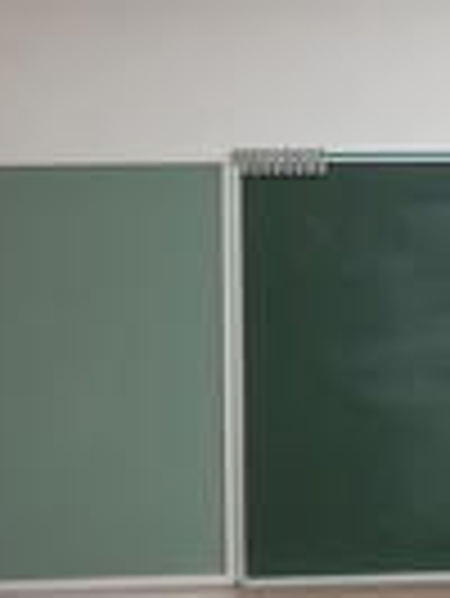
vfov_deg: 10.8
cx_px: 774
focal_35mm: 183
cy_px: 243
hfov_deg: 7.9
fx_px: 3167
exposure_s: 1/80
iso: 250
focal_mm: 10.8
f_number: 4.1
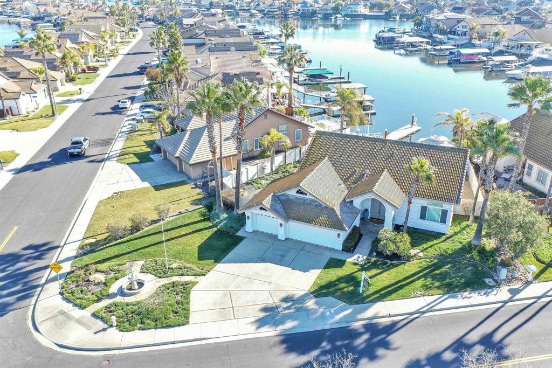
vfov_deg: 46.4
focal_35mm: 28
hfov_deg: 65.5
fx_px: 429
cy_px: 184
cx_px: 276
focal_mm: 10.26
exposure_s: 1/160
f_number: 4.5
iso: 100
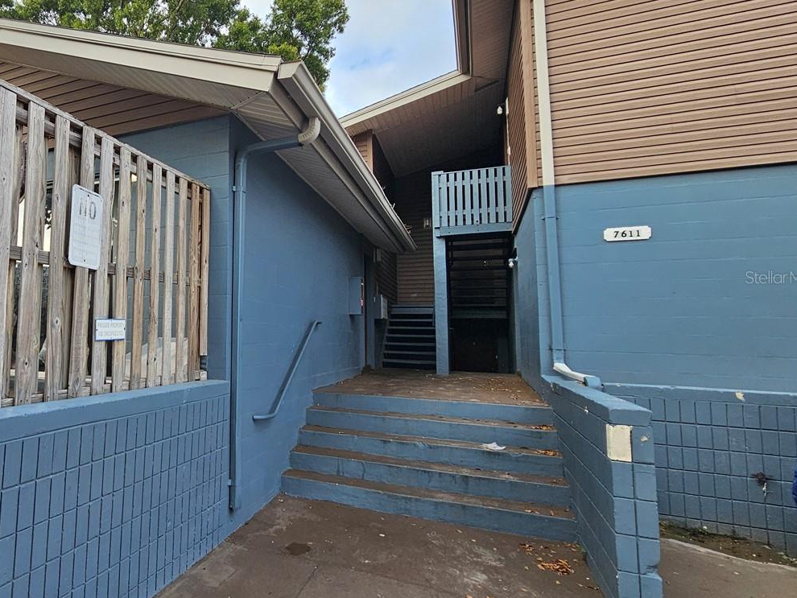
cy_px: 277
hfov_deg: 72.2
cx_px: 177
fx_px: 484
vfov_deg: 63.4
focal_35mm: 21
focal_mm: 2.2
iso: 50
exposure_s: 1/707
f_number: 2.2
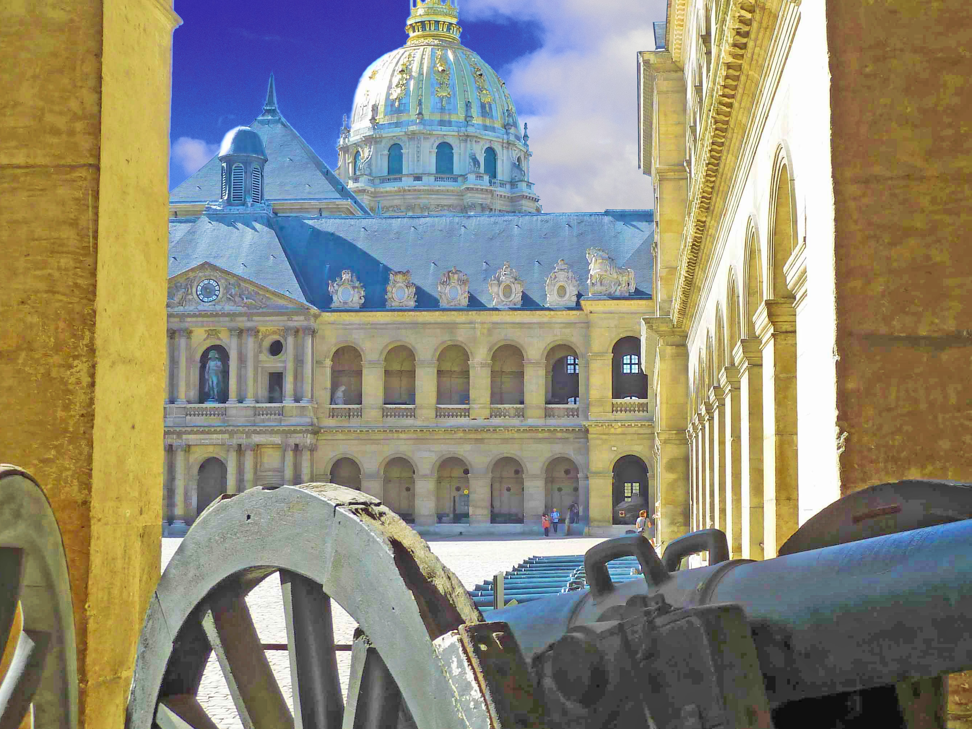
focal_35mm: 52
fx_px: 1460
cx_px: 520
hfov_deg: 36.8
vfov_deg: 28.0
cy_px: 376
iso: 80
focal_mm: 5.7
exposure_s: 1/200
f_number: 4
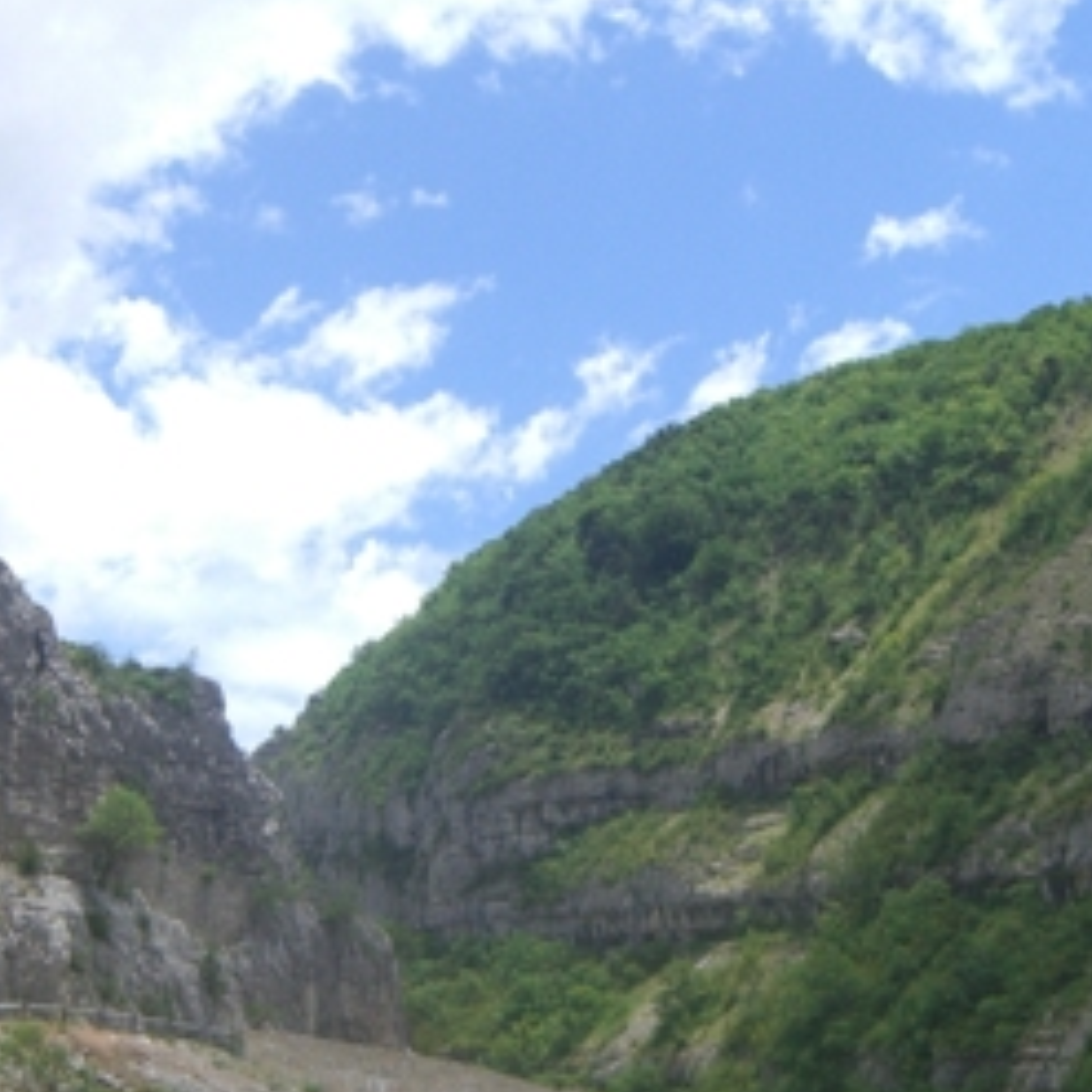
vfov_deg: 19.9
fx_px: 3105
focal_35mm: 87
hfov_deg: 19.9
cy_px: 685
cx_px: 535
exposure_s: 1/500
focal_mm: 7.9
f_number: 4
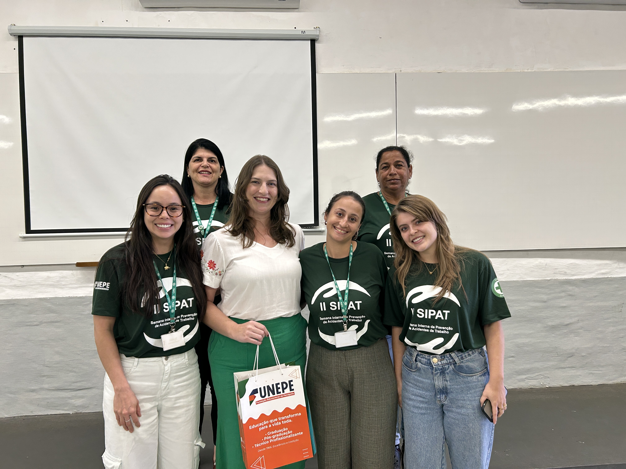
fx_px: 470
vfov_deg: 53.1
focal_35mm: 26
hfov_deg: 67.3
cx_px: 313
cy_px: 234
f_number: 1.5
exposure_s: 1/120
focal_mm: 5.7
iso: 100
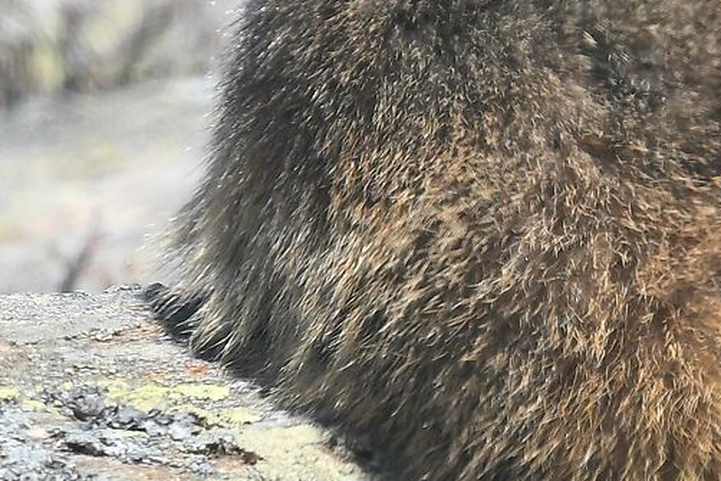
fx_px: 60337
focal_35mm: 3012
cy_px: -247
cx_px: 1087
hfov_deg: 0.7
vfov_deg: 0.5
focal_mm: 420
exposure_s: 1/1250
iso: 400
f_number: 8
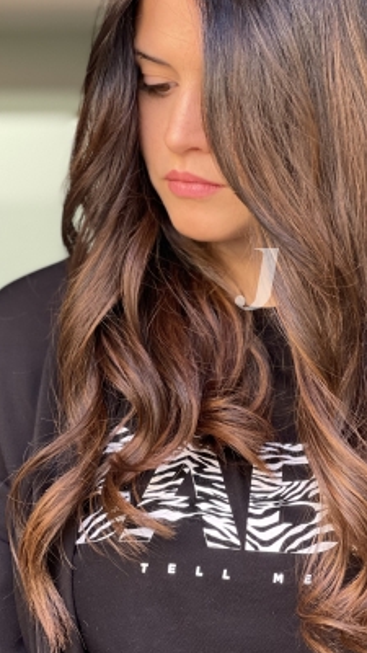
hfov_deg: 13.0
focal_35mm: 93
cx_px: 256
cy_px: 278
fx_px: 1609
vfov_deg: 22.9
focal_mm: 7.5
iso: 160
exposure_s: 1/121
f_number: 2.2
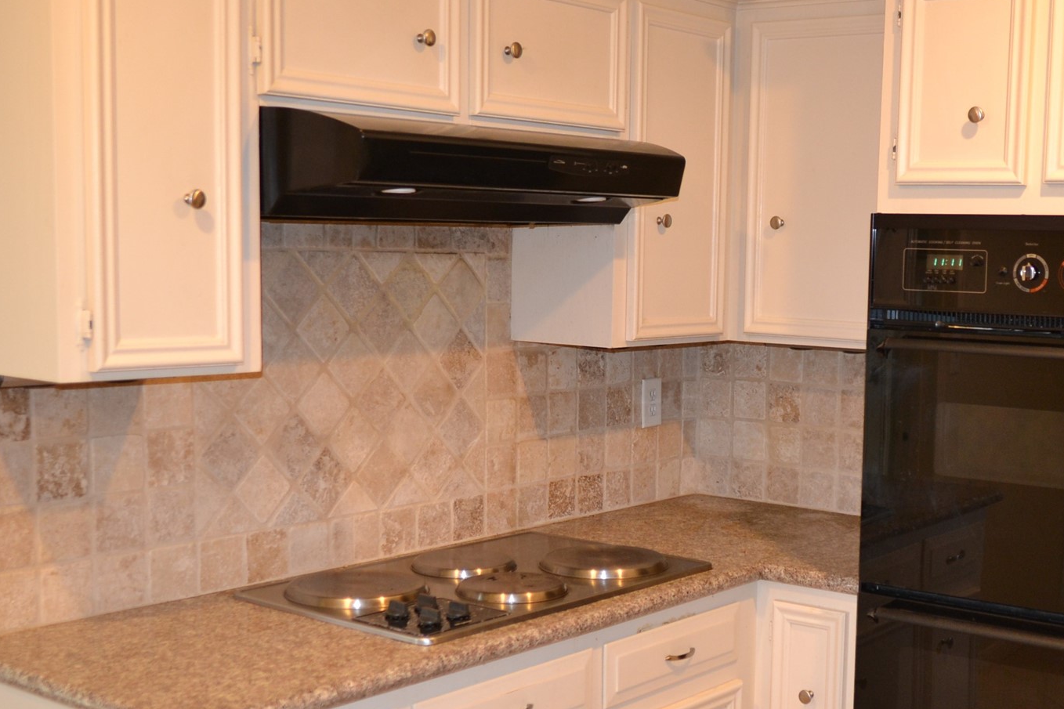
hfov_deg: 40.4
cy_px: 437
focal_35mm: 48
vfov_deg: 28.0
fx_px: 1418
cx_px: 736
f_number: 1.8
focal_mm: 20
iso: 500
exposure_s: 1/60
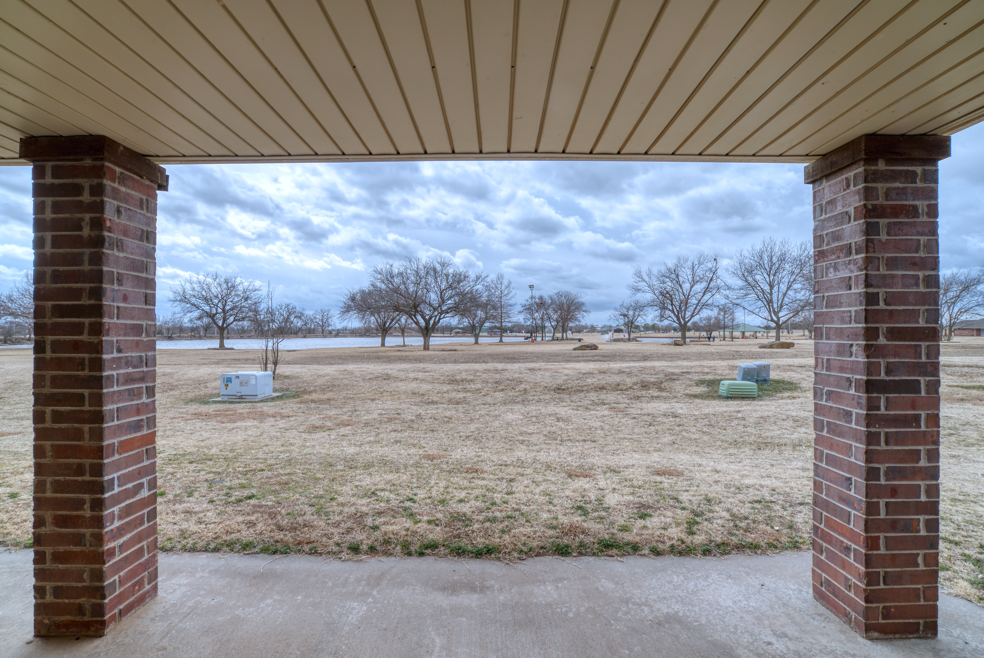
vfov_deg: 73.9
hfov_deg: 96.7
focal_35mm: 16
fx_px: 438
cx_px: 492
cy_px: 329
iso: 100
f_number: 14
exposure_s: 1/25
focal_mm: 16
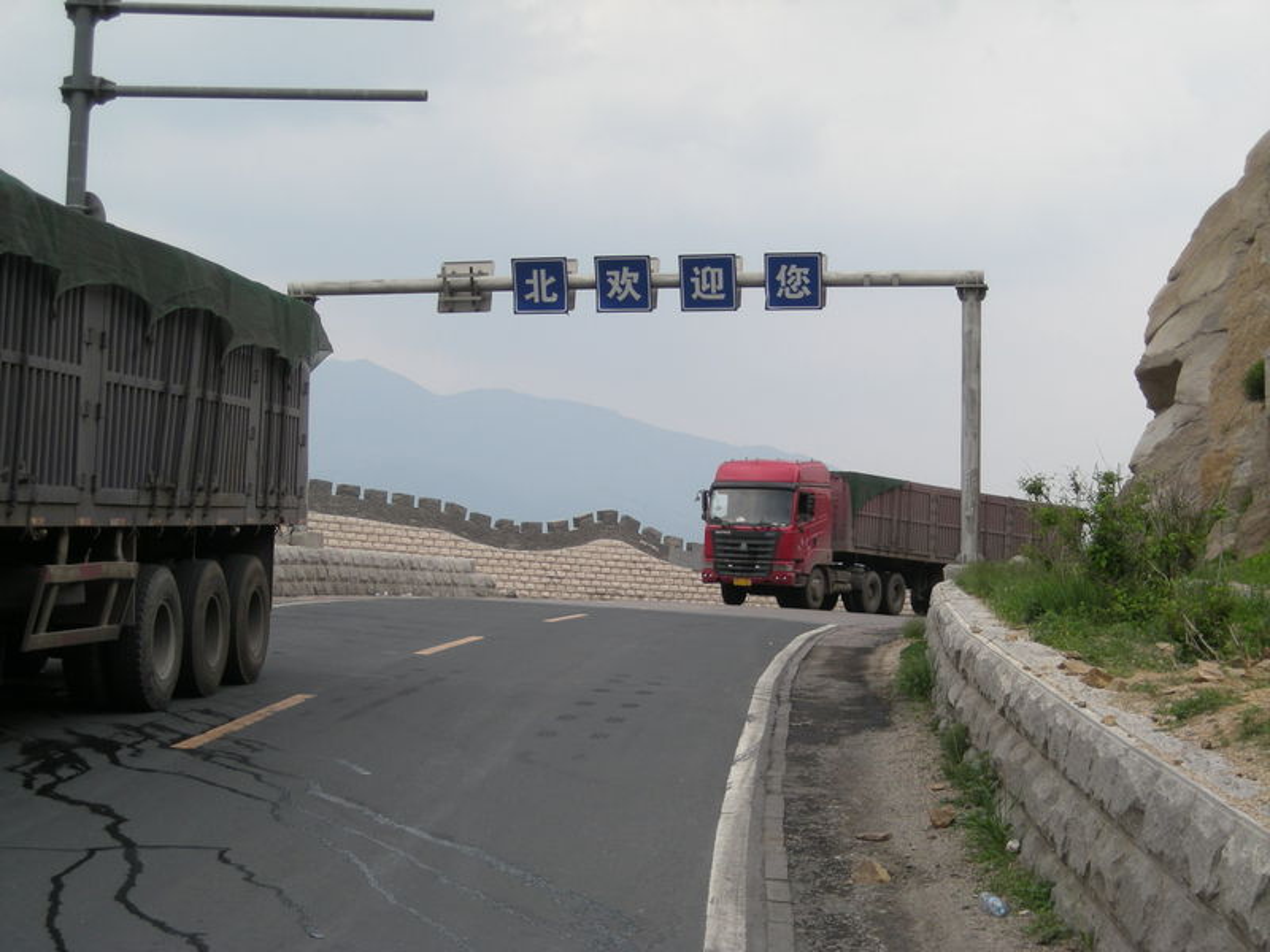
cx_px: 635
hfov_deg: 28.6
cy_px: 476
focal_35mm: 68
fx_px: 2495
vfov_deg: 21.6
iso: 50
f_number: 3.7
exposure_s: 1/204
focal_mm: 11
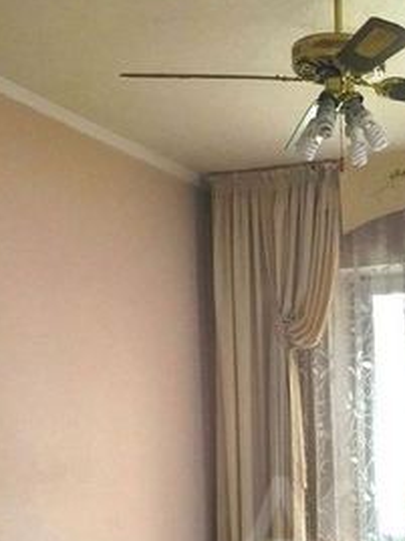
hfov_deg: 21.5
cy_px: 551
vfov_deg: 27.9
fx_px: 1014
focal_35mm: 65
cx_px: 437
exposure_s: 1/30
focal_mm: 4.15
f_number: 2.2
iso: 32
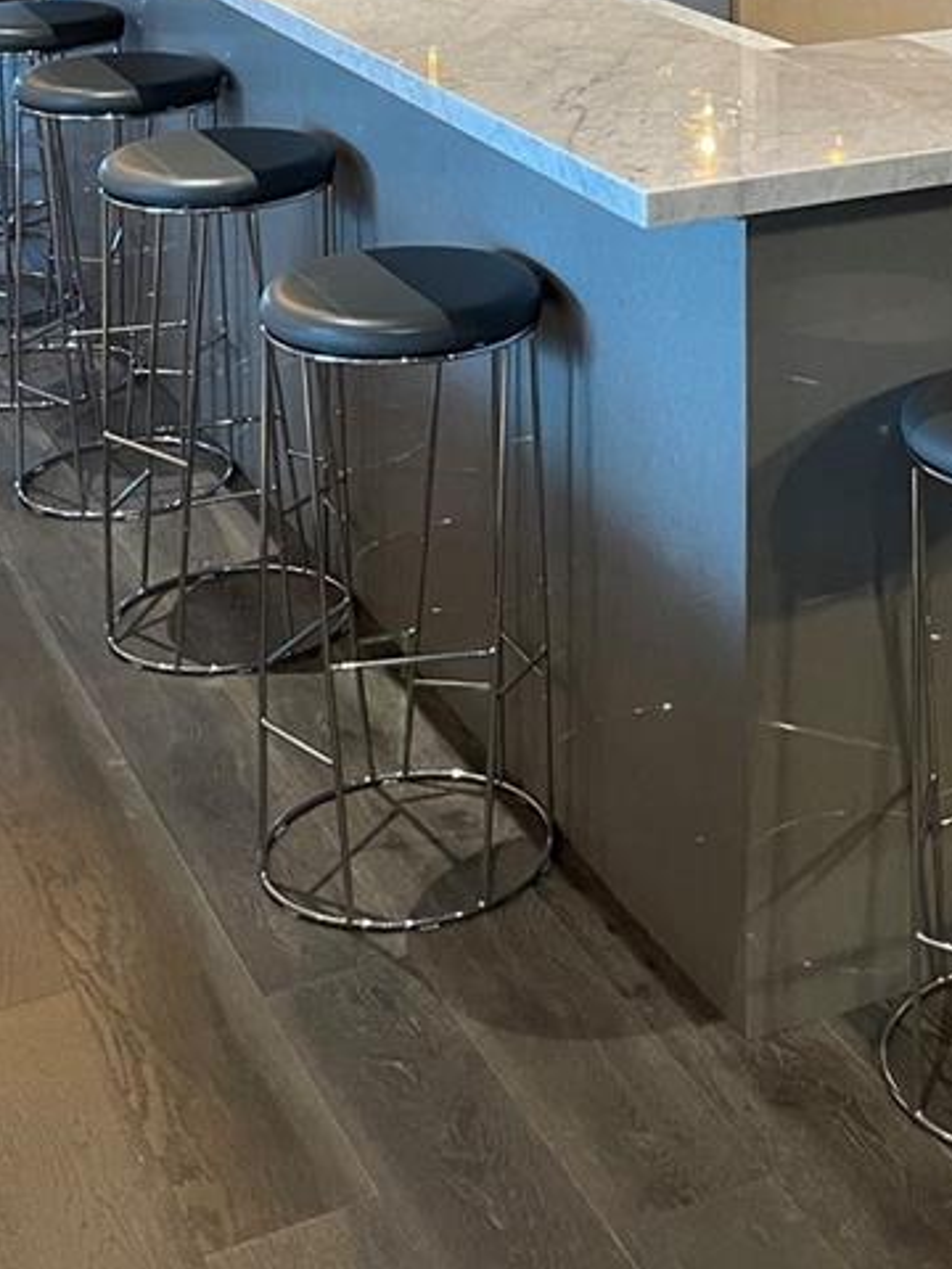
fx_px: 2383
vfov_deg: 27.5
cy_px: -103
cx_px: 807
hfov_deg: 22.2
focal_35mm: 65
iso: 200
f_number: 1.6
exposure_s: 1/60
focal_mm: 4.2
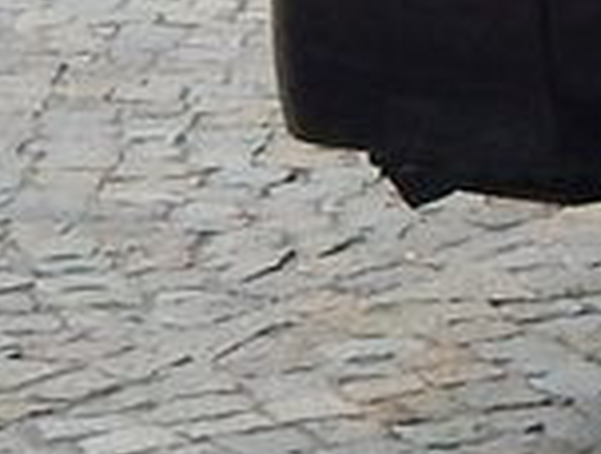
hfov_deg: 7.9
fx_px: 3864
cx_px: 1676
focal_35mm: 222
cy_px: -1247
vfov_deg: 5.9
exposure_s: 1/640
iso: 125
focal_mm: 5.1
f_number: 3.2
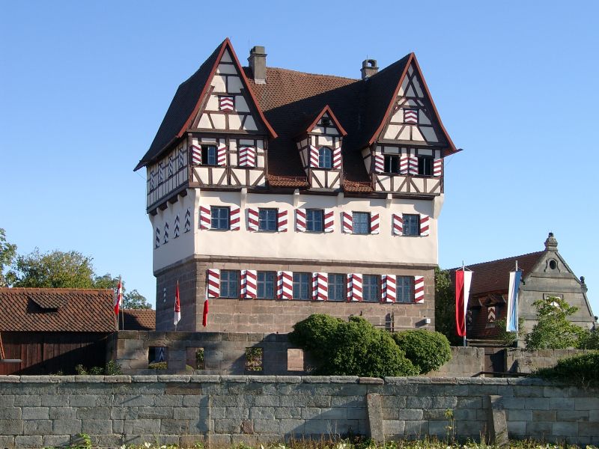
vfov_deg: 20.2
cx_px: 300
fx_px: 1263
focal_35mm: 73
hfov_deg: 26.7
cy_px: 224
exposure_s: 1/366
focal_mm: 15.12
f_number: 4
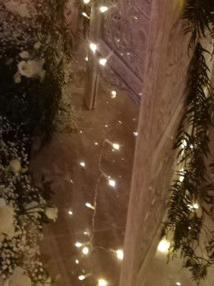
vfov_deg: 23.0
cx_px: -3
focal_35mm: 80
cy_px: -24
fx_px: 659
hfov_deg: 18.0
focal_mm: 3.83
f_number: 2.2
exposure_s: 1/14.3
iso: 800
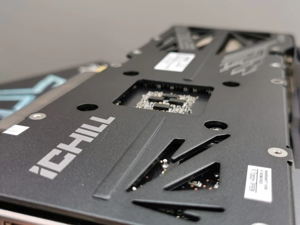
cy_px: 112
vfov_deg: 34.3
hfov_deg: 44.8
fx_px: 364
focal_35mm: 42
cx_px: 150
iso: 50
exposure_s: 1/140
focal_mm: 5.56
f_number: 1.6
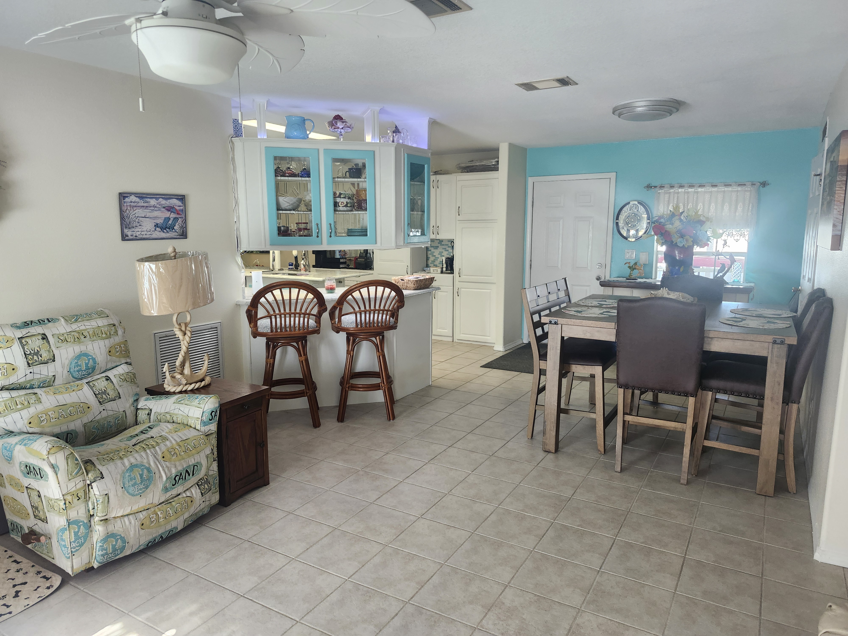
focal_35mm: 23
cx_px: 424
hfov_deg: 73.9
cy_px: 318
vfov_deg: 58.9
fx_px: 563
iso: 250
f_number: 1.8
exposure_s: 1/120
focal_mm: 5.54
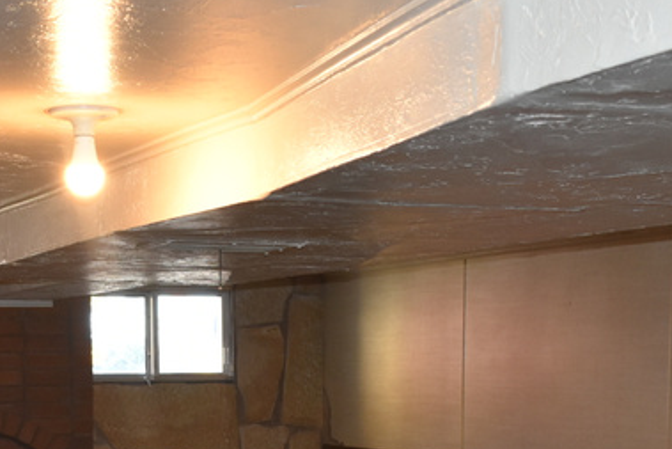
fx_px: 1512
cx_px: 207
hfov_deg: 24.9
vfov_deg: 16.5
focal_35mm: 81
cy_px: 468
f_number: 4.5
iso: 800
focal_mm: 20
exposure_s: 1/80
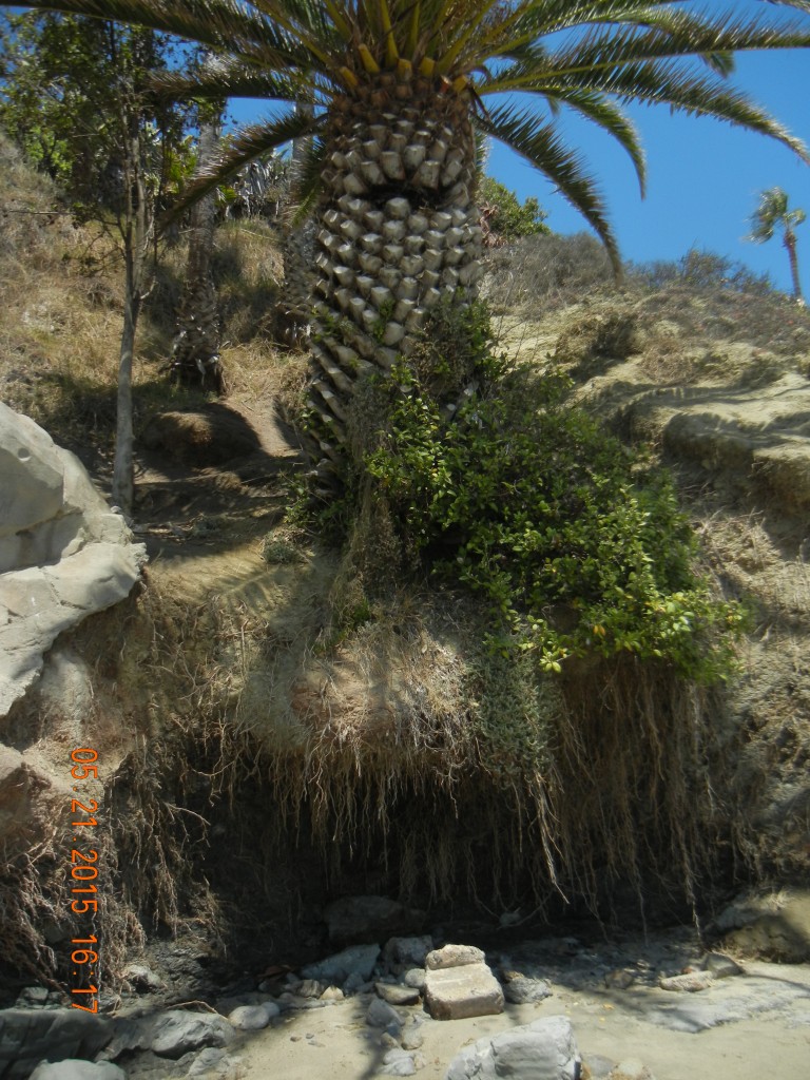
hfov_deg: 46.8
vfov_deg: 60.0
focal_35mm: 30
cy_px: 540
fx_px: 936
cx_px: 405
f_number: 7
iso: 160
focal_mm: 5.4
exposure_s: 1/366
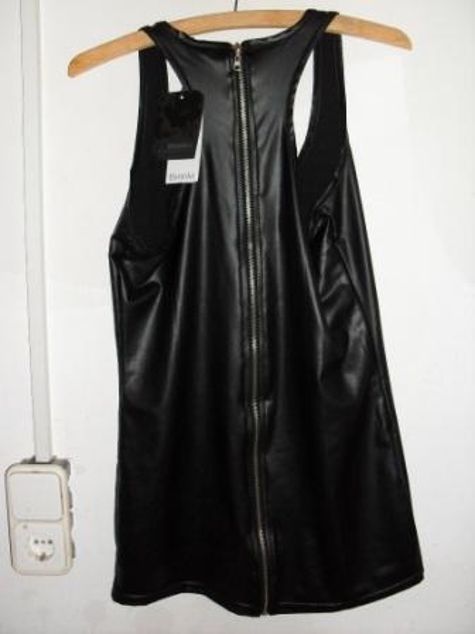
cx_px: 238
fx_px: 695
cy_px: 317
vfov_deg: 49.0
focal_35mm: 38
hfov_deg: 37.7
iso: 200
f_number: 2.8
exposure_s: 1/45
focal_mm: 6.3
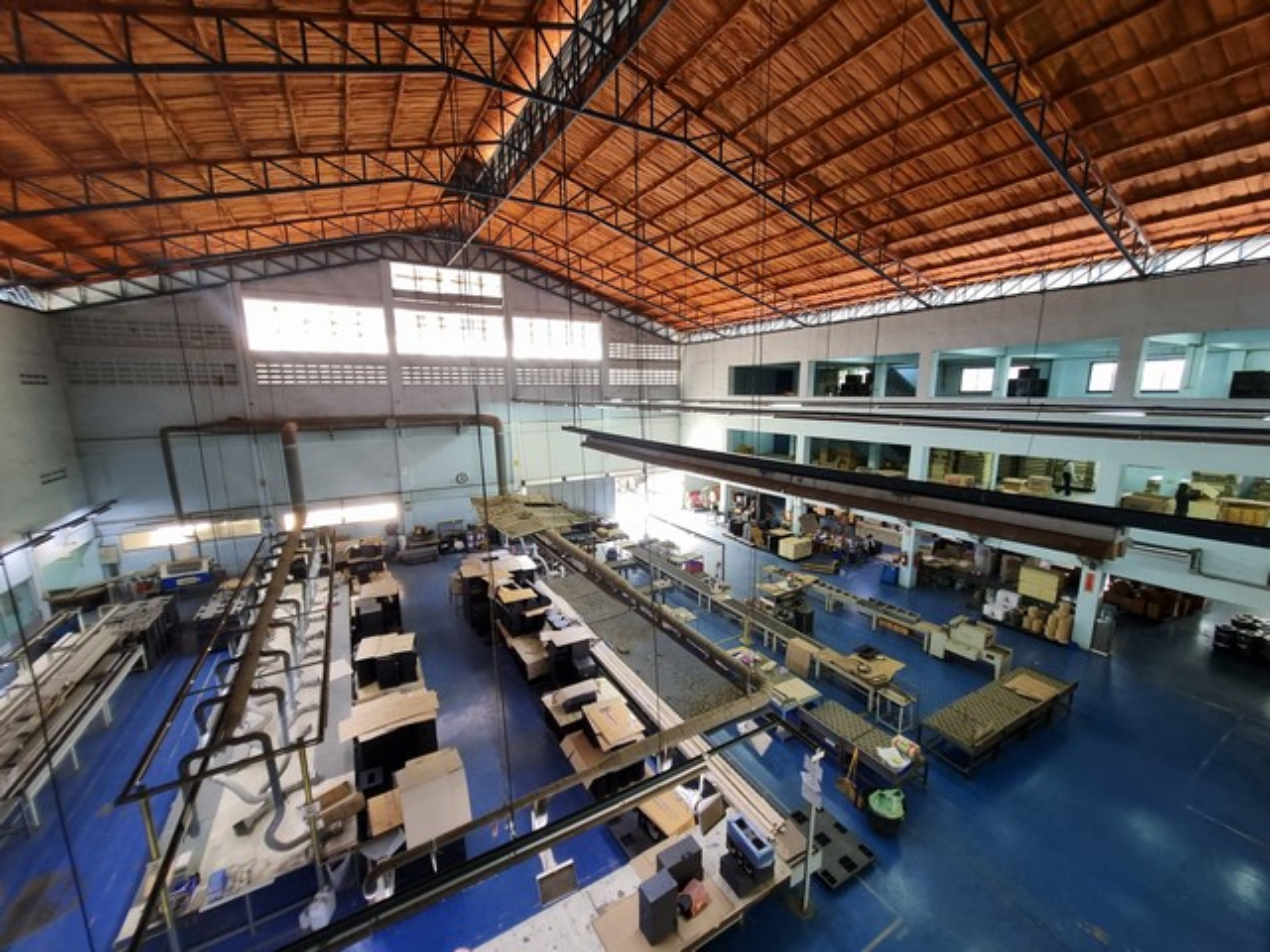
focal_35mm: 13
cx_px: 635
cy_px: 476
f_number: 2.2
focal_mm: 1.74
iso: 250
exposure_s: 1/50
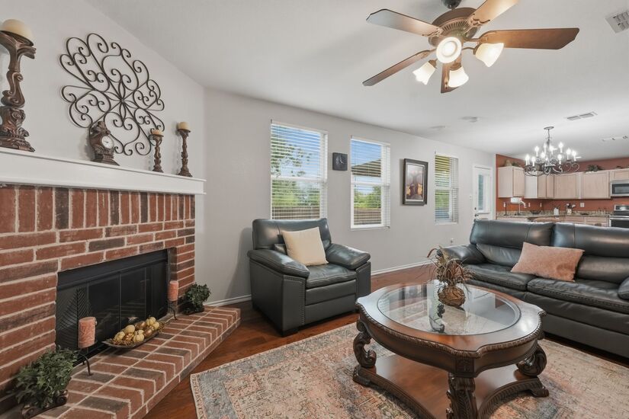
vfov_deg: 81.2
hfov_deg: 104.3
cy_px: 210
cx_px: 314
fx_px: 245
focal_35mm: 14
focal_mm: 14
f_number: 8
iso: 1000
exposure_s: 1/60
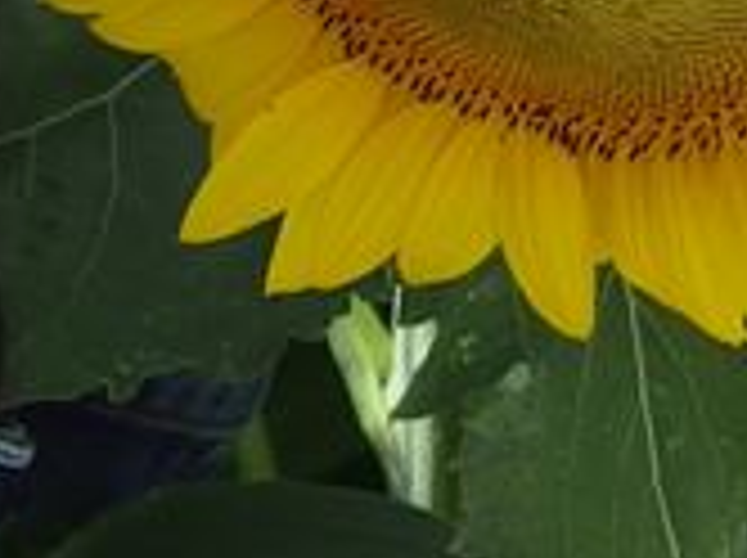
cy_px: -342
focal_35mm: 216
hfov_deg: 9.1
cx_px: 684
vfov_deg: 6.7
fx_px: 4654
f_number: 2.2
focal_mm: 6
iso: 100
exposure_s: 1/1600
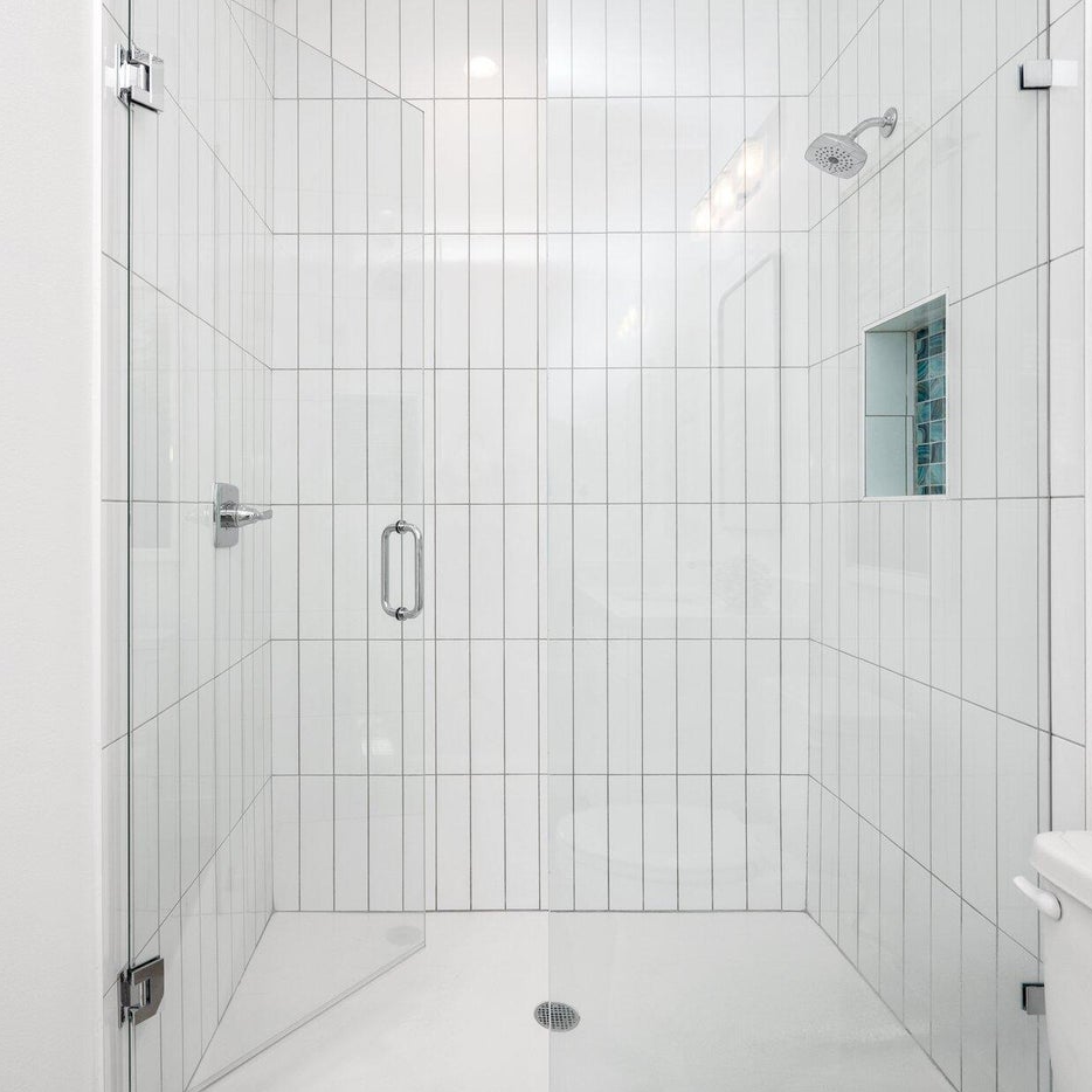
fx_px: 749
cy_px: 514
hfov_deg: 71.7
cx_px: 465
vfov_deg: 72.1
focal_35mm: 21
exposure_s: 1/50
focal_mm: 15
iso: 160
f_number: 9
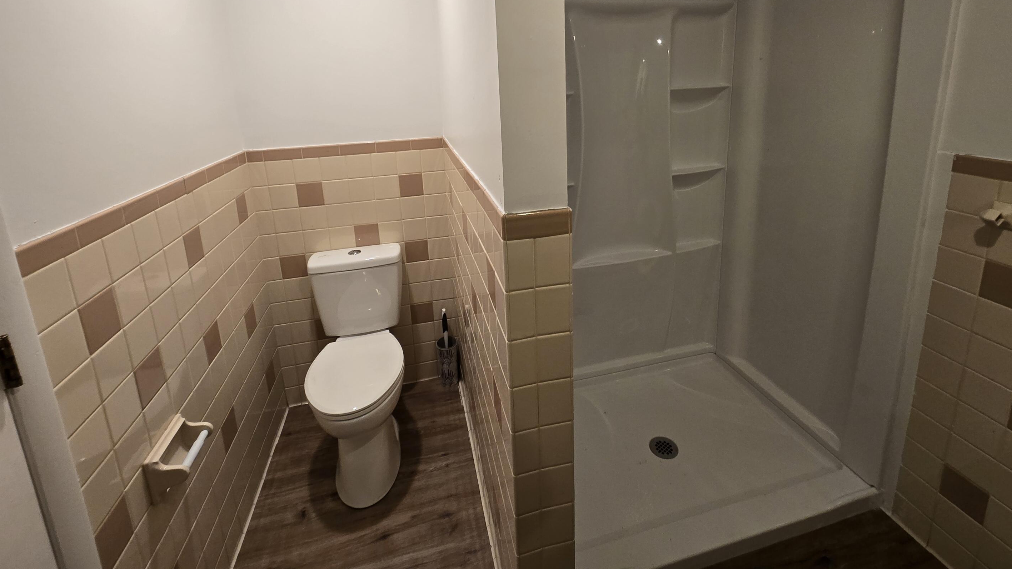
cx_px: 518
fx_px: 402
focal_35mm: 15
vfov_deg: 67.6
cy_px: 168
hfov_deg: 103.0
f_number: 2.2
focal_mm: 2.2
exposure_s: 1/60
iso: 125
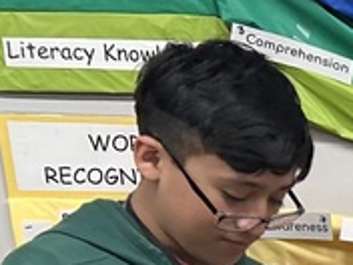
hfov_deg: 10.3
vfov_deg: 8.9
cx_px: 983
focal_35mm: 151
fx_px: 1540
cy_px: 644
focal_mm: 5.7
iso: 80
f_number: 1.5
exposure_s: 1/60
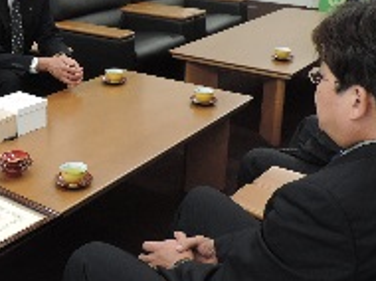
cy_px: 77
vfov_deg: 24.5
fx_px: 640
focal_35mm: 59
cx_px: 91
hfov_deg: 32.1
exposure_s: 1/30
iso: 280
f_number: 3.1
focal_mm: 4.9
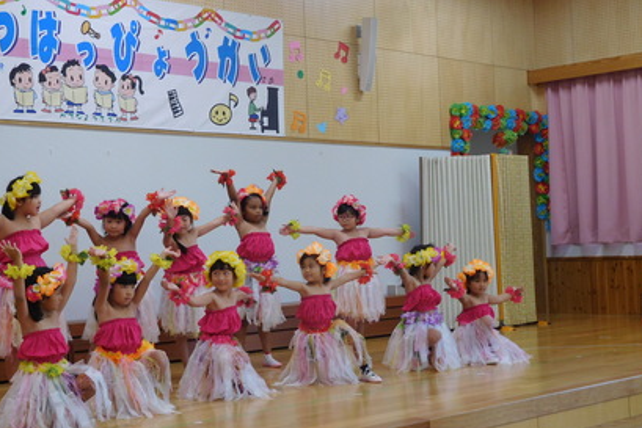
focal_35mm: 61
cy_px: 194
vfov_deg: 22.3
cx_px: 287
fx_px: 1088
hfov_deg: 32.8
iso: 220
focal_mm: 8.9
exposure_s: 1/30
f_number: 4.1
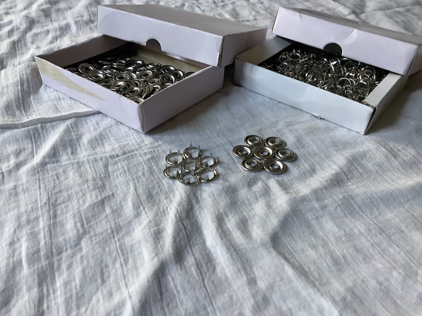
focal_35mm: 31
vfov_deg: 45.4
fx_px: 378
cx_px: 211
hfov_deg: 58.4
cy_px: 158
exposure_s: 1/50
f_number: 2.4
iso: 200
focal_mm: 3.3
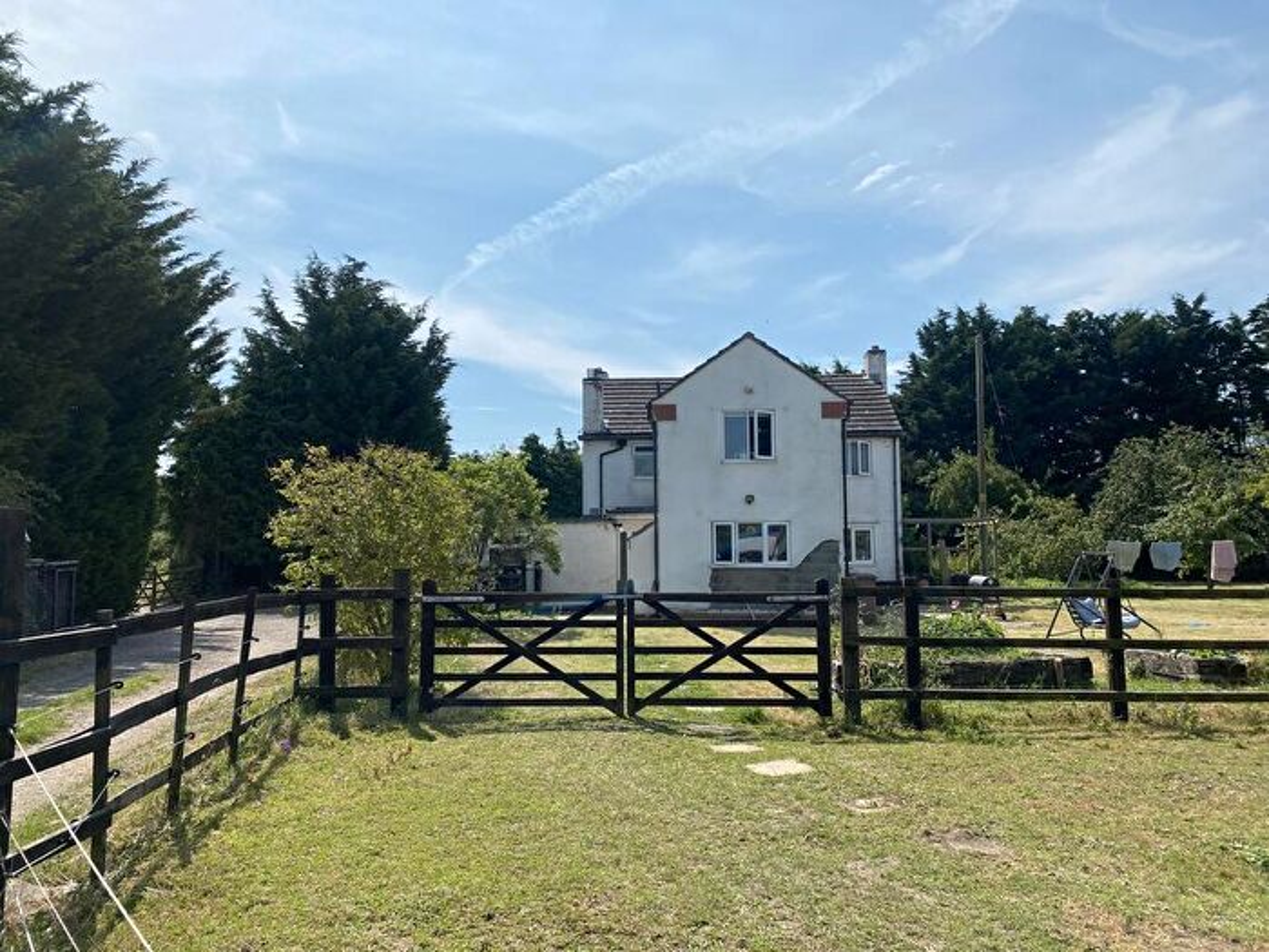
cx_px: 634
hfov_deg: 67.3
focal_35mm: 26
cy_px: 476
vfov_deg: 53.1
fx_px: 953
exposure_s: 1/5495
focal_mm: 4.25
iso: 32
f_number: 1.8
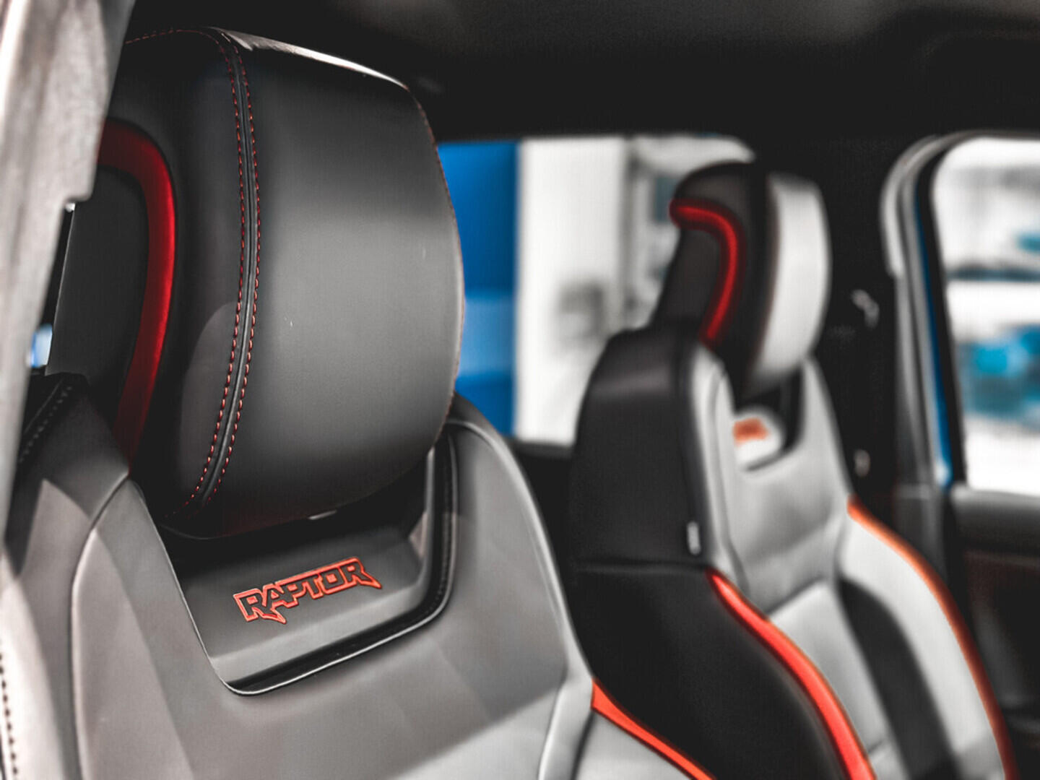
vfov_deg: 30.3
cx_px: 520
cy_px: 390
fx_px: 1442
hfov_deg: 39.7
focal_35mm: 48
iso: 640
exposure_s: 1/40
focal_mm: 6.86
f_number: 1.8
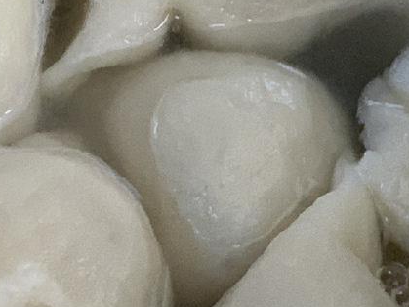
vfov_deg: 5.8
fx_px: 3000
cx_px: -40
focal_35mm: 254
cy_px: -184
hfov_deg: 7.7
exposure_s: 1/103
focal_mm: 6
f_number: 2.4
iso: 125
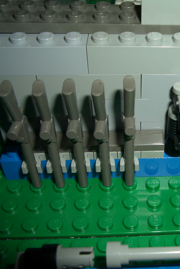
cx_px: 179
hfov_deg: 26.1
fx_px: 368
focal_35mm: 49
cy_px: 135
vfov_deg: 40.3
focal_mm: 5.8
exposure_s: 1/60
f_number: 4.3
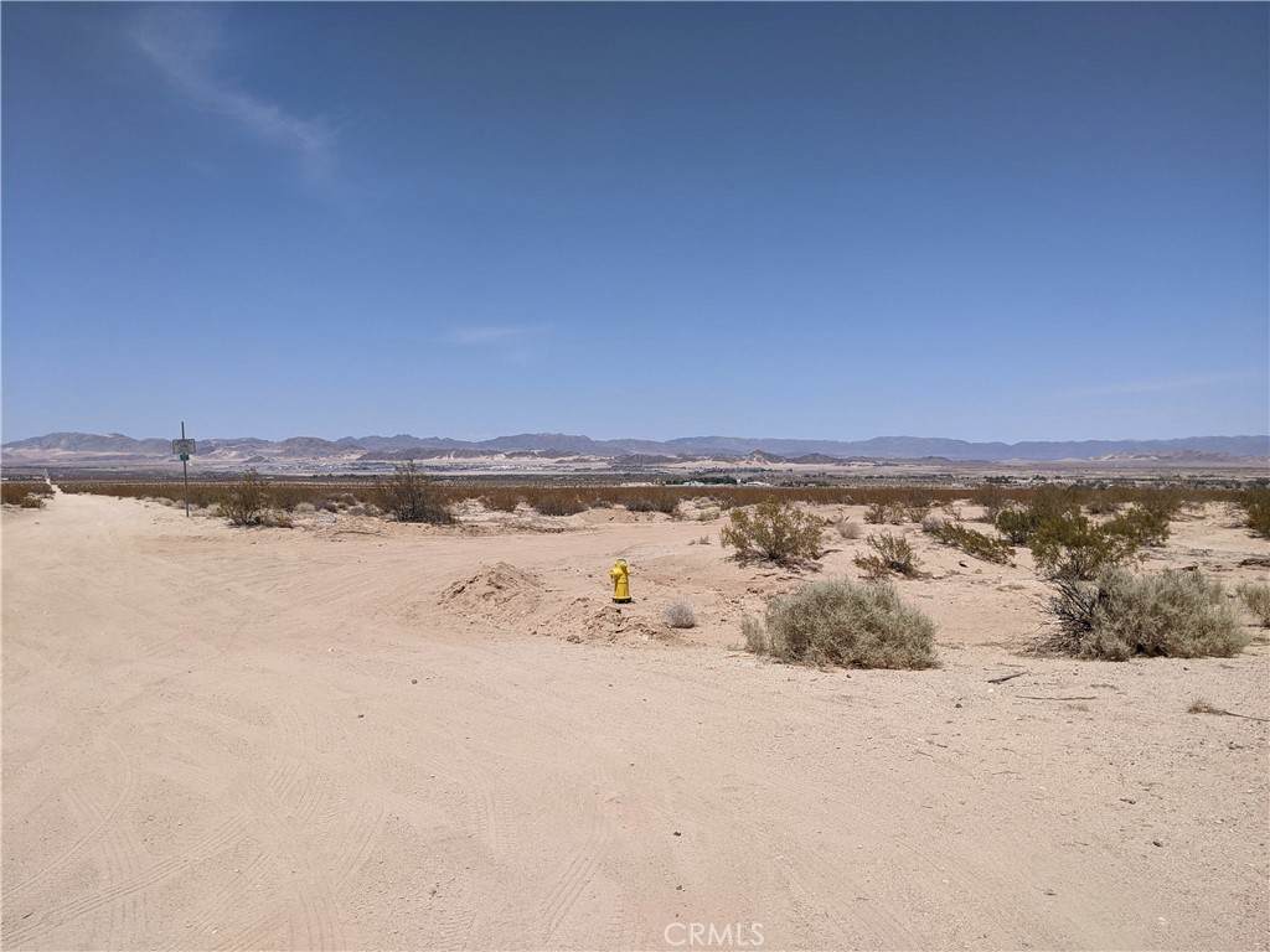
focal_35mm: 27
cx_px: 635
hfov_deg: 65.3
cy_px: 476
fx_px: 991
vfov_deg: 51.4
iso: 107
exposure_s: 1/7812
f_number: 1.8
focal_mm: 4.44
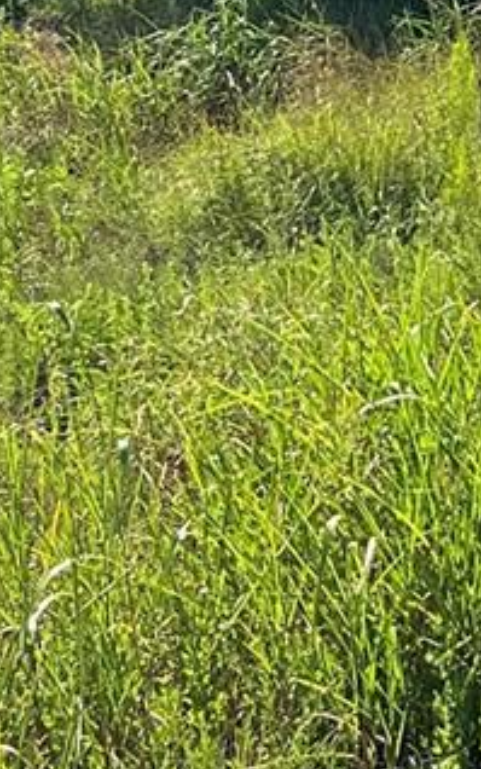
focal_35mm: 133
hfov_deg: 9.3
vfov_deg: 13.6
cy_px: -723
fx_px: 2787
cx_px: 911
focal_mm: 5.7
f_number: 1.5
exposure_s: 1/4831
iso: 50
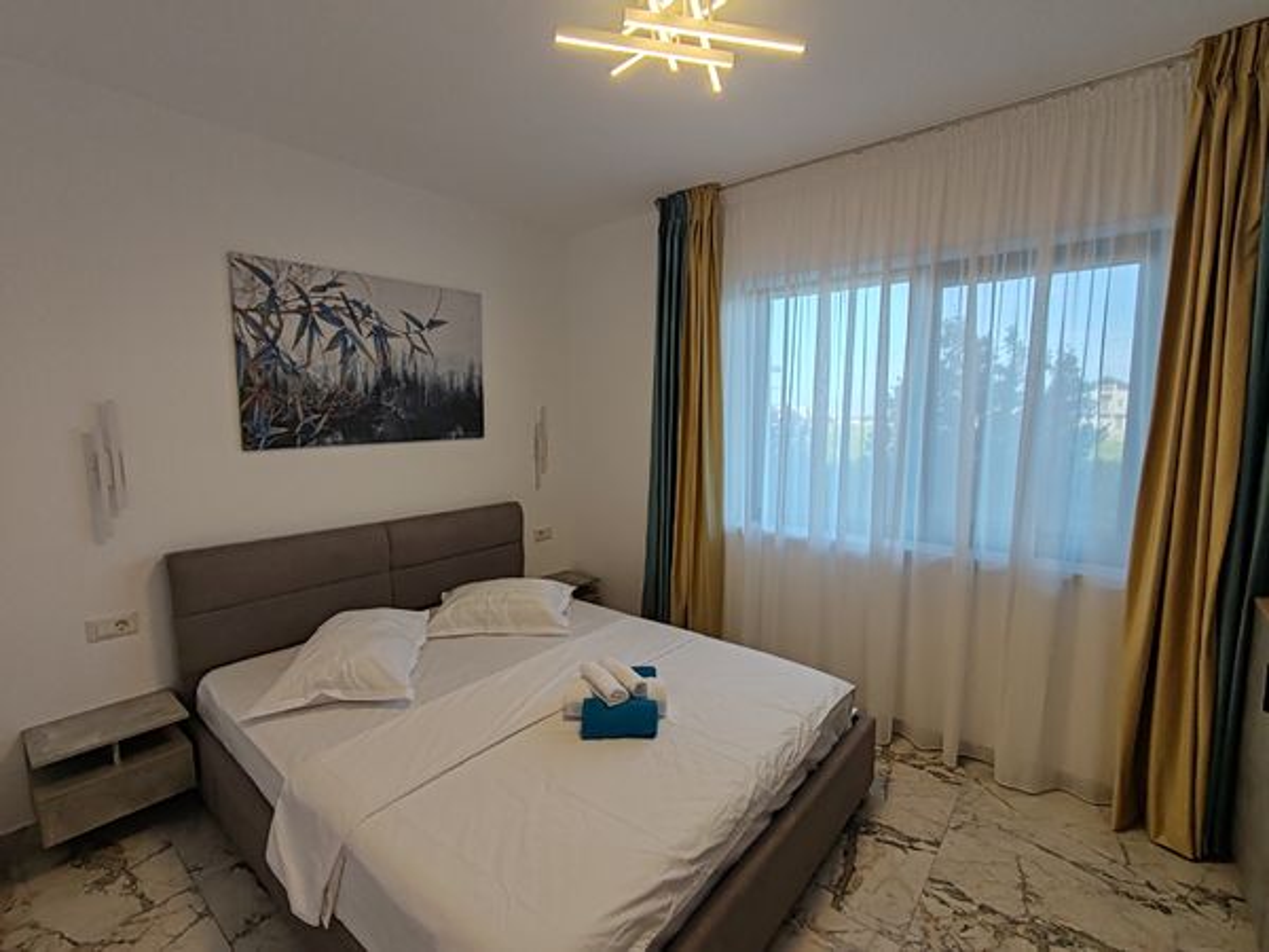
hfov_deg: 94.5
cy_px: 476
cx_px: 634
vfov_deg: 78.1
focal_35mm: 16
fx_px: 587
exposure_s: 1/120
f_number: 2.2
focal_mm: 1.96
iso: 50
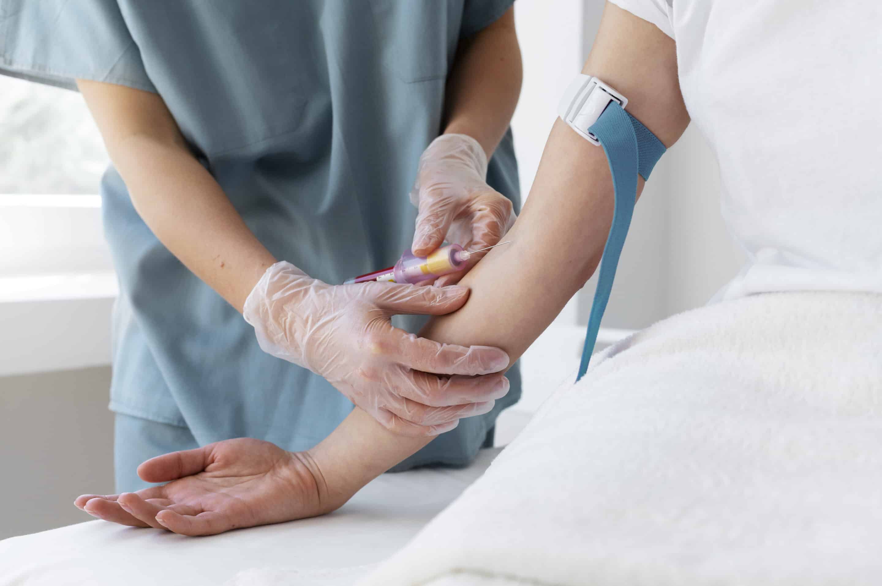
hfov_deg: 39.6
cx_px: 441
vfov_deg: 27.0
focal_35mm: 50
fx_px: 1224
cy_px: 293
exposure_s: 1/320
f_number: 5
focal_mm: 50
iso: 640
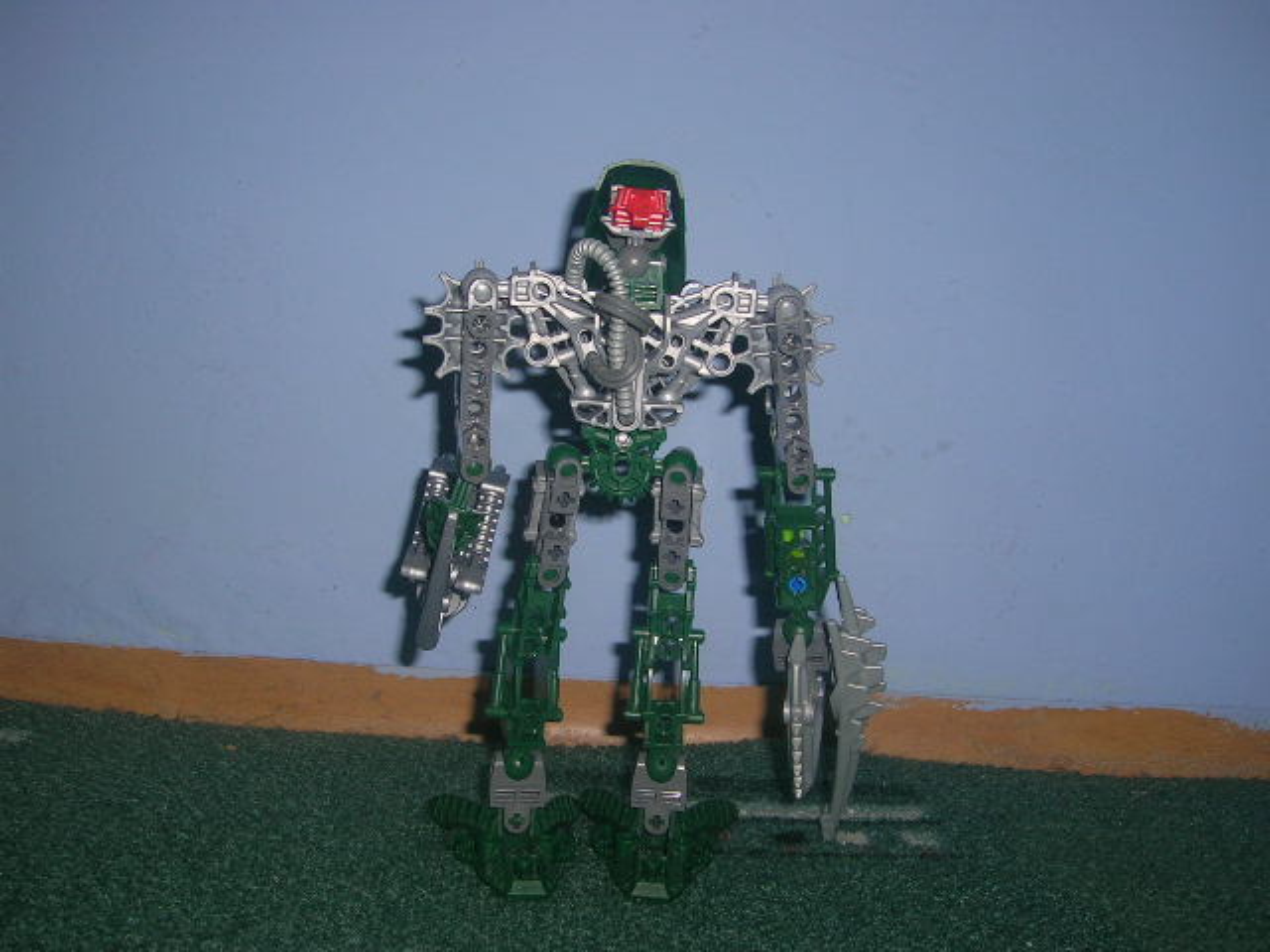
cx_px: 635
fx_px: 1357
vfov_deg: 38.7
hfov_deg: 50.1
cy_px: 476
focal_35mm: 37
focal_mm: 5.7
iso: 50
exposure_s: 1/60.1
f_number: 4.9
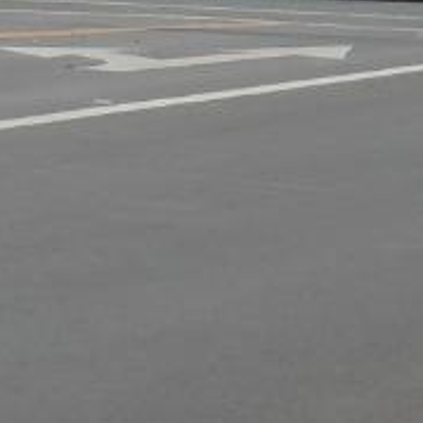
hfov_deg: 5.0
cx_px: 406
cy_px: -162
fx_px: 4825
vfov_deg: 5.0
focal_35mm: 349
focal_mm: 8.3
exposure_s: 1/800
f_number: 3.5
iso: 100
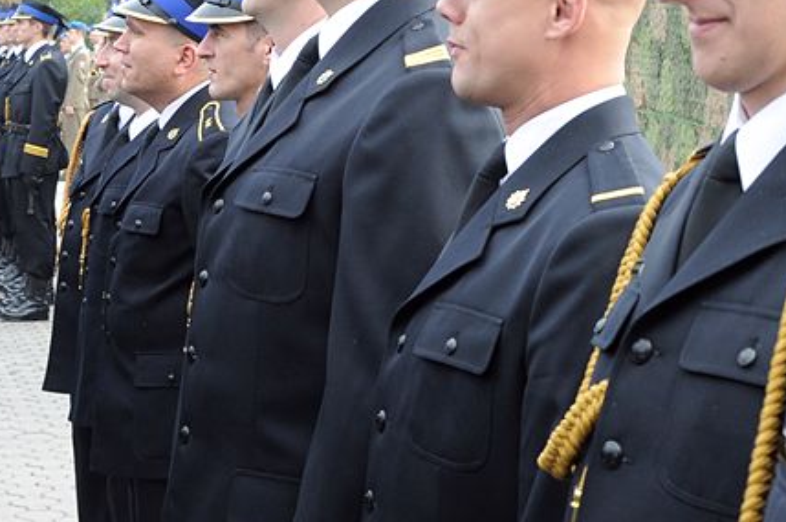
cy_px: 146
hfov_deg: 19.5
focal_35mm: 104
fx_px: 2268
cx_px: 634
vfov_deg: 13.1
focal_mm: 35
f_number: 6.3
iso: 500
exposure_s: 1/160
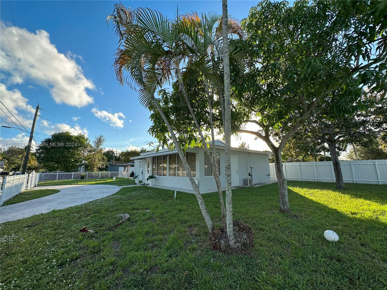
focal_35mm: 14
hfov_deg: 102.1
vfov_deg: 85.7
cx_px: 194
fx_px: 157
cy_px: 145
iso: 50
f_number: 2.2
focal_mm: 2.22
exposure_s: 1/1092
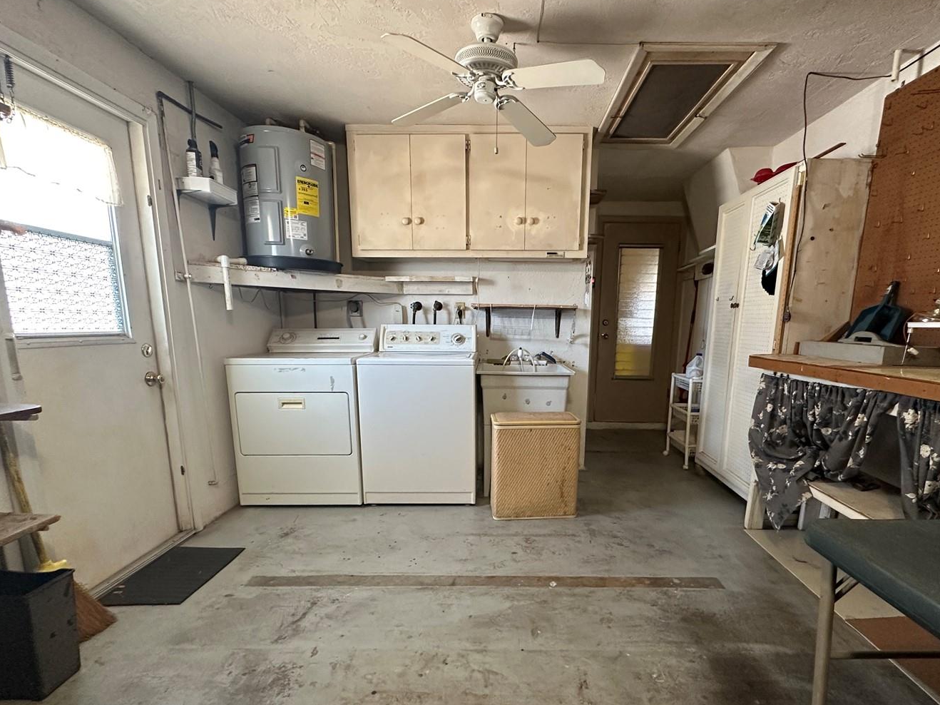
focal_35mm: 17
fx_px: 462
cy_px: 407
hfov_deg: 90.9
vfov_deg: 74.2
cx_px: 500
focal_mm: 2.22
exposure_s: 1/60
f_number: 2.2
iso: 400
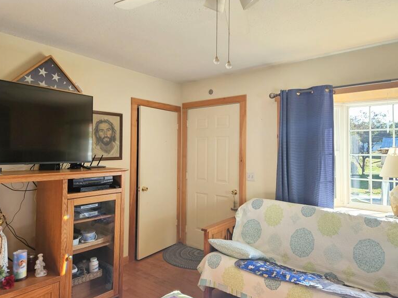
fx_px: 276
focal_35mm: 24
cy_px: 150
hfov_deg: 71.6
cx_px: 200
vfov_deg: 56.8
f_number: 1.8
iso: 160
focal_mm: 5.4
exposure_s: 1/120
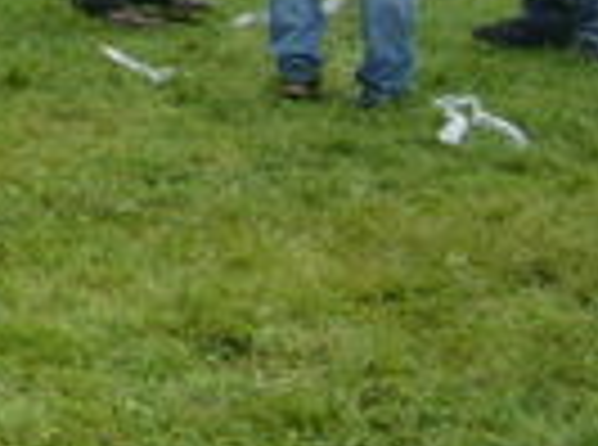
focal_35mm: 169
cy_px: -360
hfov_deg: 11.0
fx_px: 2912
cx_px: -463
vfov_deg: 8.4
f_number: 2.8
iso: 100
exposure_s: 1/60
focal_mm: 5.8
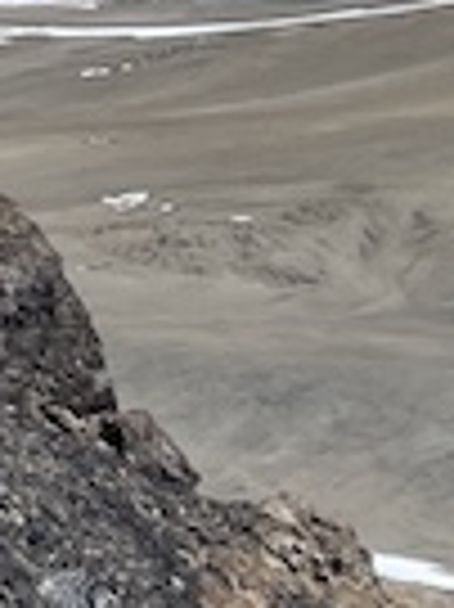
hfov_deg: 7.4
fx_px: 2697
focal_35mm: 154
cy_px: -554
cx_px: -1250
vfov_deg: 11.7
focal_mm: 4.2
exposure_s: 1/5556
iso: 32
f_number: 1.6
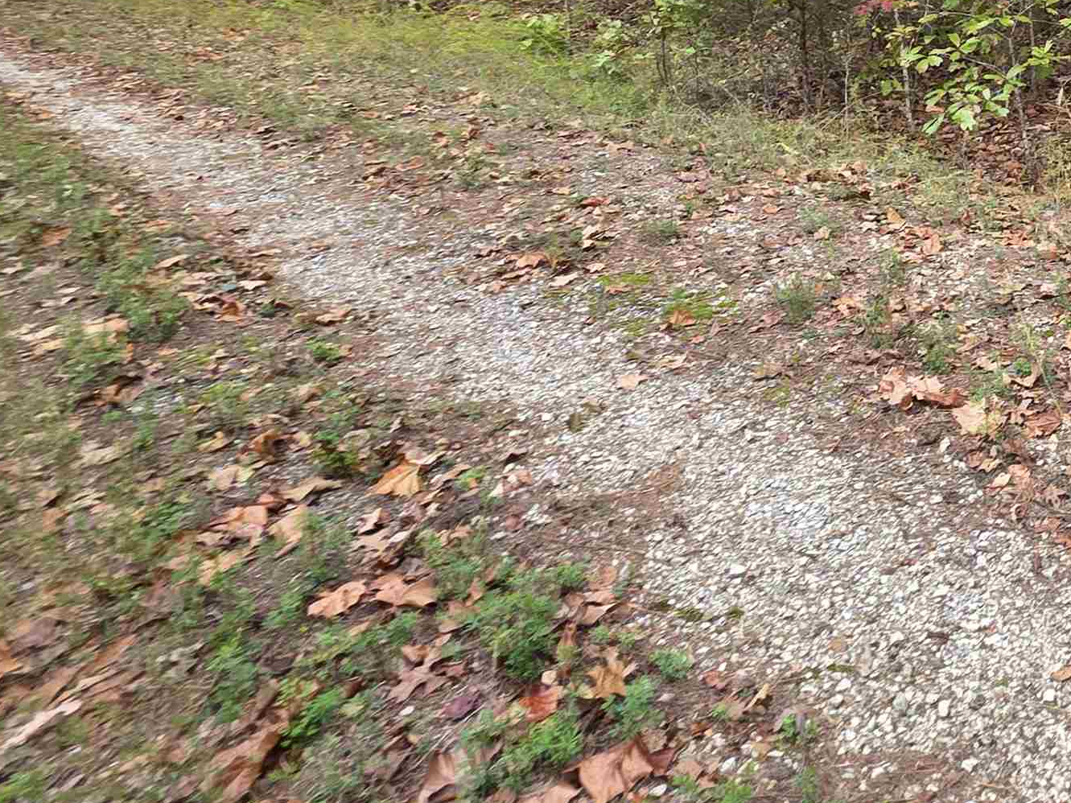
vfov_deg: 40.2
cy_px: -24
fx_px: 928
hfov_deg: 46.7
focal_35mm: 30
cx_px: 1137
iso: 40
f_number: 1.9
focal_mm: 2.2
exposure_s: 1/120
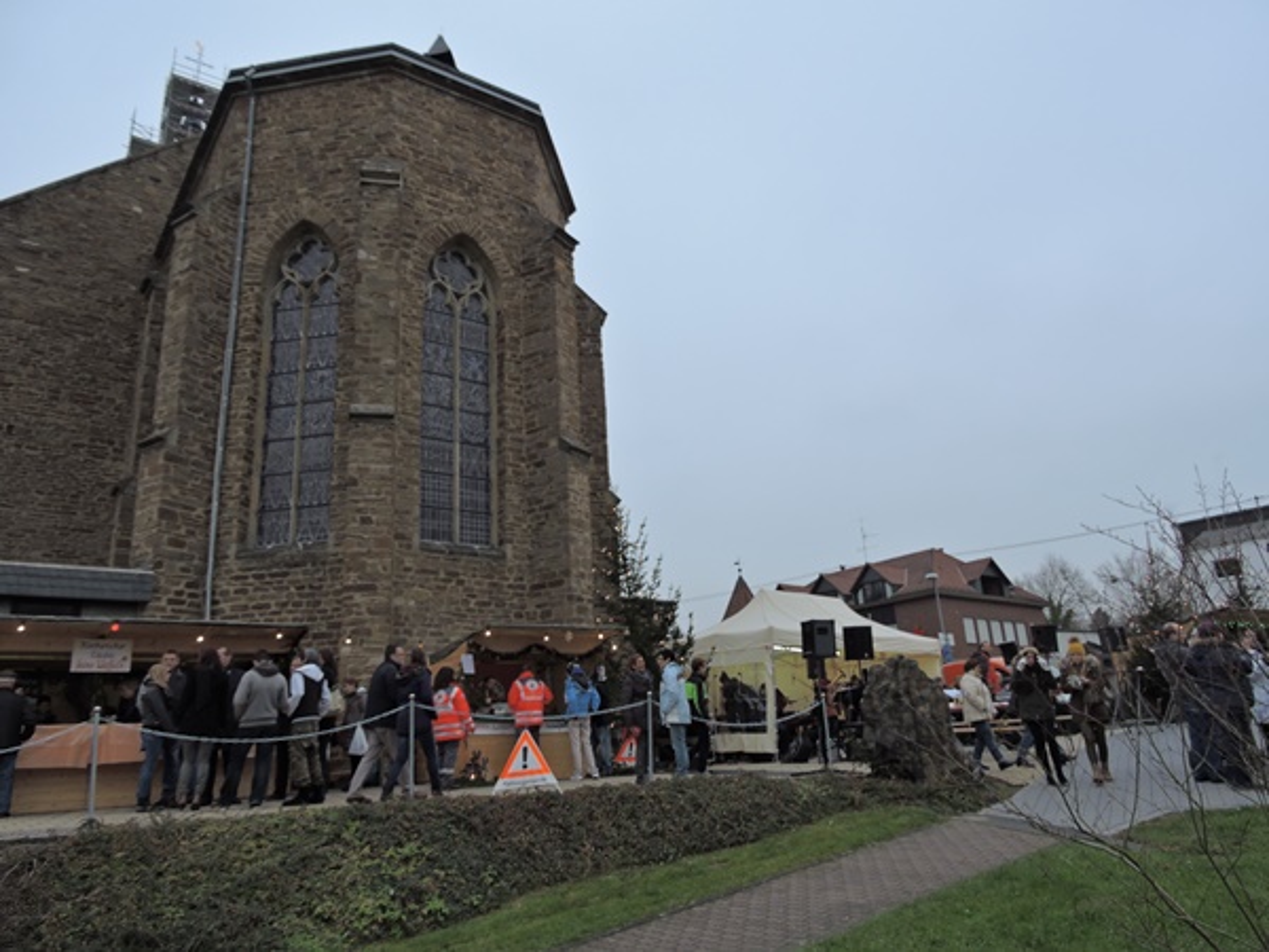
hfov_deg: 71.6
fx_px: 880
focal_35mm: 24
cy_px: 476
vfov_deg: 56.8
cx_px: 634
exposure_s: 1/100
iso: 100
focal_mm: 4.3
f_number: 3.3
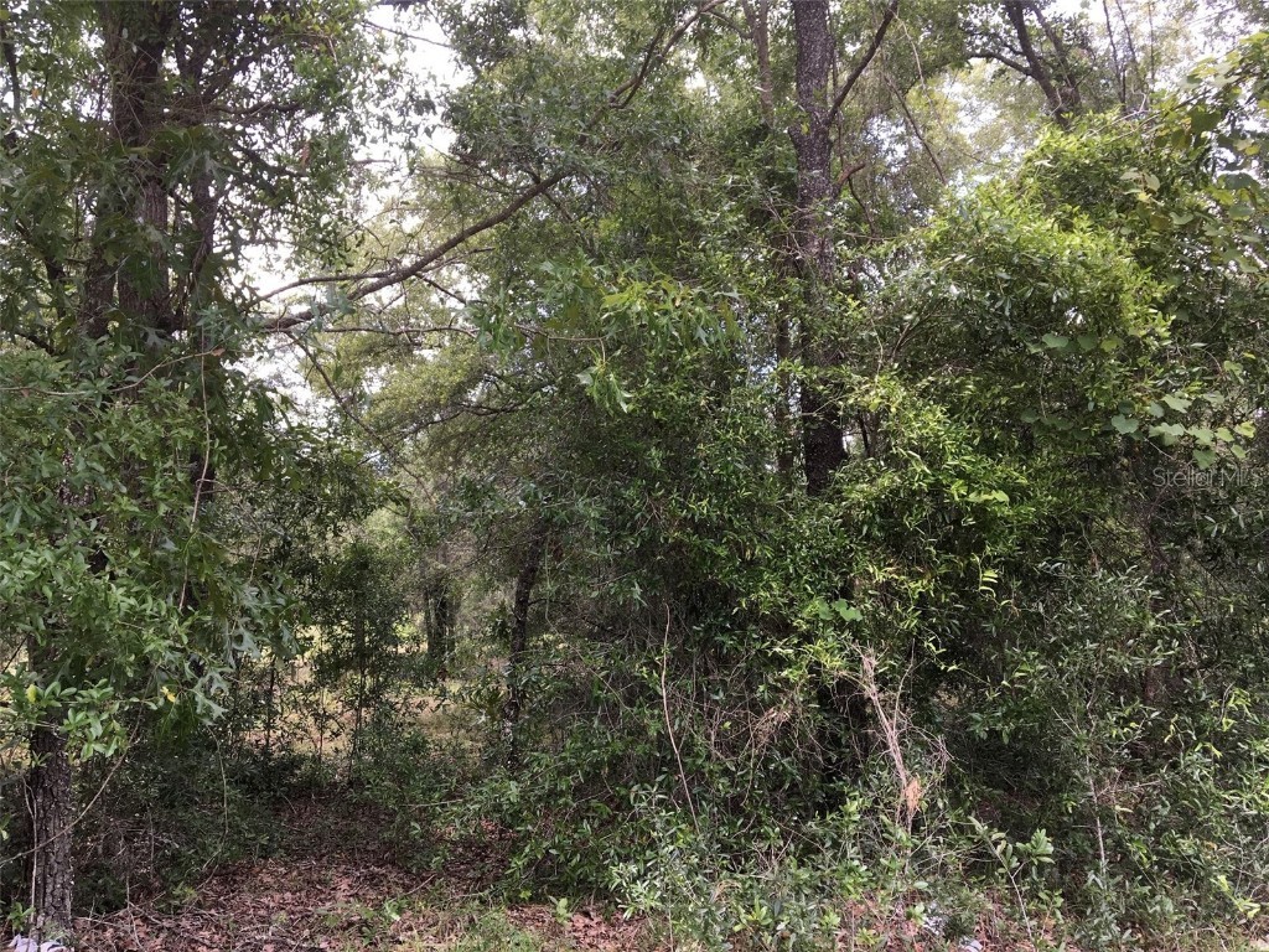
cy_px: 476
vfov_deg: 48.2
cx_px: 634
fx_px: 1063
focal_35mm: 29
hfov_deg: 61.7
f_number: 2.2
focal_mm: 4.15
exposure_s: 1/120
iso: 32
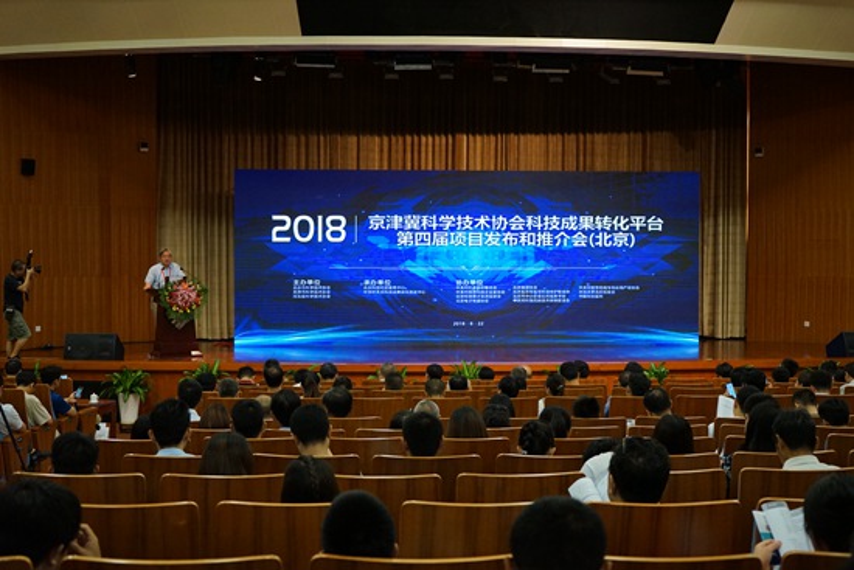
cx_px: 427
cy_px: 285
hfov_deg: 38.2
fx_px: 1234
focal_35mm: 52
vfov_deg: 26.0
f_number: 5
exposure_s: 1/160
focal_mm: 52
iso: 2500
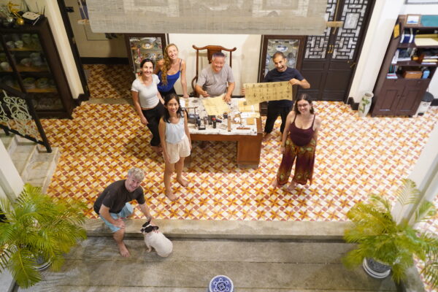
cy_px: 146
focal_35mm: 35
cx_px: 219
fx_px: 426
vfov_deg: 37.9
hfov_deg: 54.4
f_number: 2.5
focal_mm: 35
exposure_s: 1/50
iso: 4000
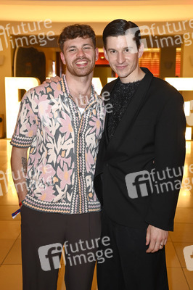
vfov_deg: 44.5
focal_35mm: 44
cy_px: 145
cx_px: 96
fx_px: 354
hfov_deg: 30.5
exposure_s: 1/50
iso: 1250
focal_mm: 44
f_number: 5.6
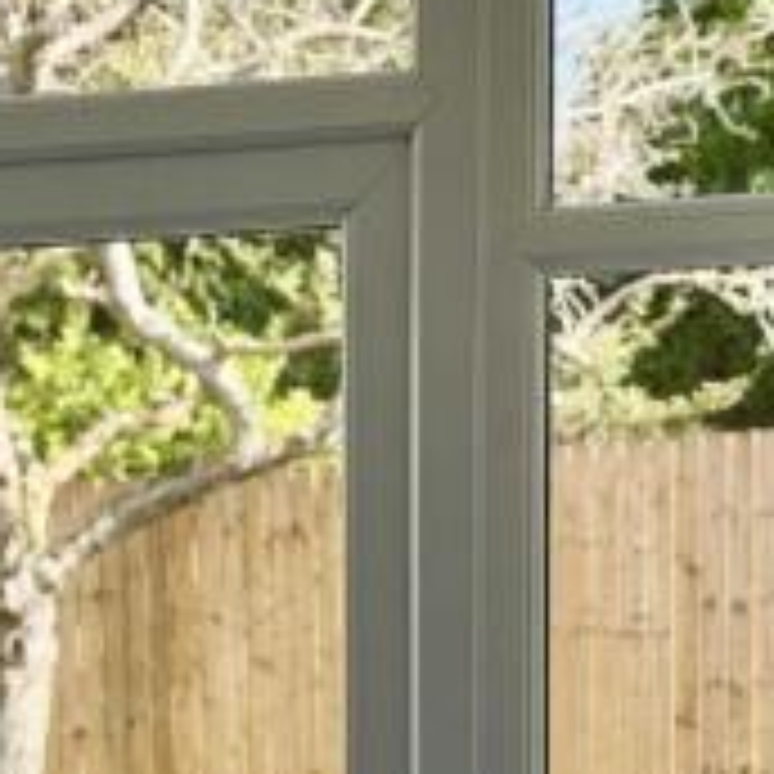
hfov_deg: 11.9
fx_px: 3643
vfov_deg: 11.8
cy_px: 961
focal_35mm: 144
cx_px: -101
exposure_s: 1/726
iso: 64
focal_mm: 6.76
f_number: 1.78
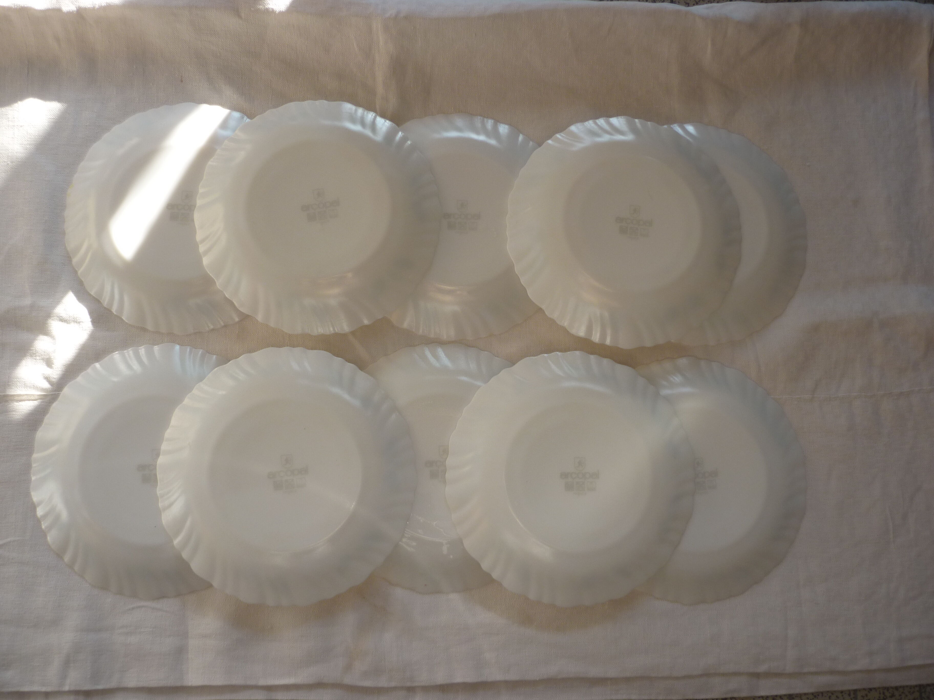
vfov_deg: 42.9
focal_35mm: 33
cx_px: 467
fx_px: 890
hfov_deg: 55.4
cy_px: 350
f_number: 2.8
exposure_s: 1/125
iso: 80
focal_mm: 5.5
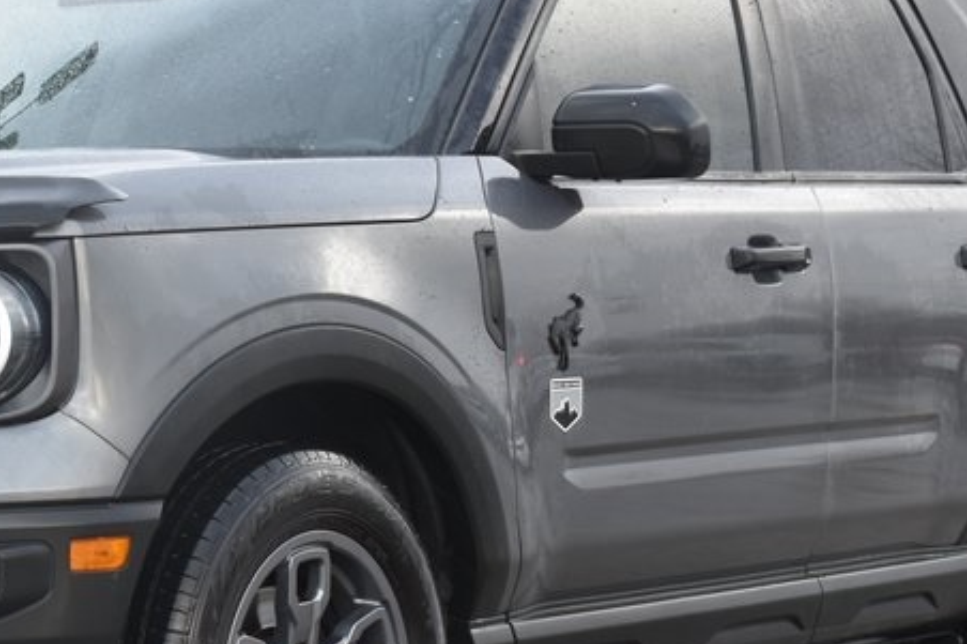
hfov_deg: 15.0
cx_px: 214
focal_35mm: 136
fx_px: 3652
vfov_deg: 10.1
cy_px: 446
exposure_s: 1/80
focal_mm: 40
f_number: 5
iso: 400
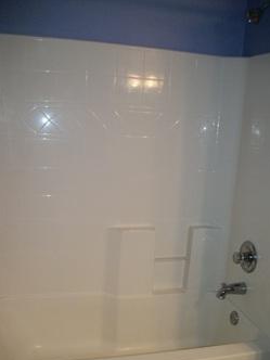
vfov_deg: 50.0
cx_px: 138
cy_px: 207
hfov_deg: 38.7
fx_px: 385
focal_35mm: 37
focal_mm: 5.7
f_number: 2.9
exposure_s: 1/30
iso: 160
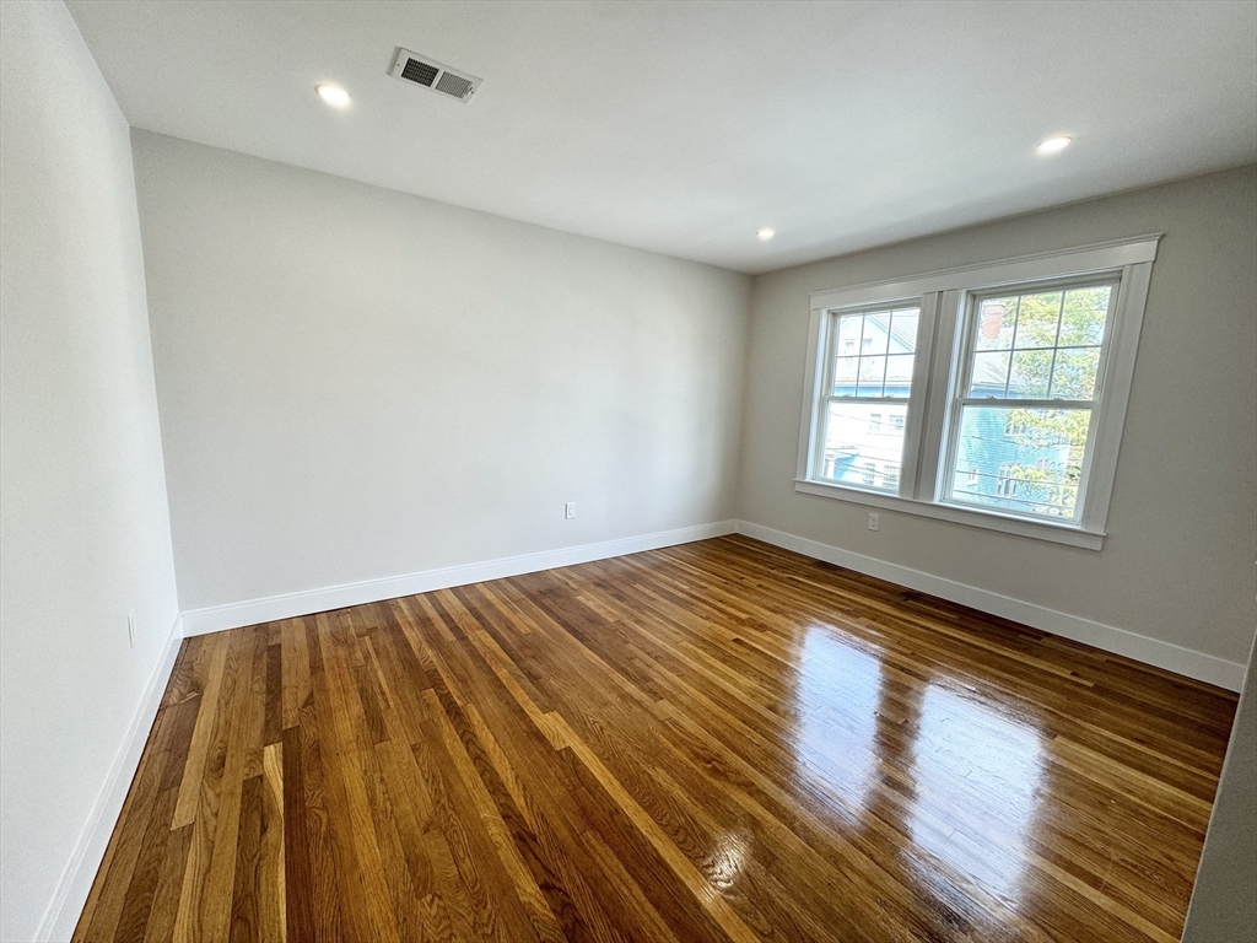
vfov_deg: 85.7
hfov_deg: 102.1
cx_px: 628
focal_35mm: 14
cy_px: 472
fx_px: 508
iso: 80
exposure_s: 1/120
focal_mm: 2.22
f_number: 2.2
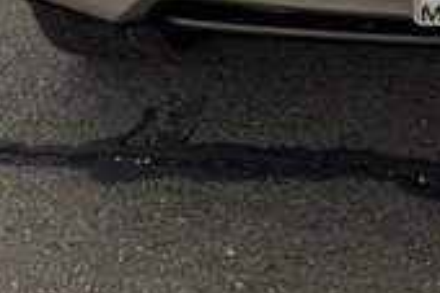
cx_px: 492
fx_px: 1294
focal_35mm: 106
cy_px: -259
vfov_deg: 11.8
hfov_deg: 18.5
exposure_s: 1/215
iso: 64
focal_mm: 6.76
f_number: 1.78
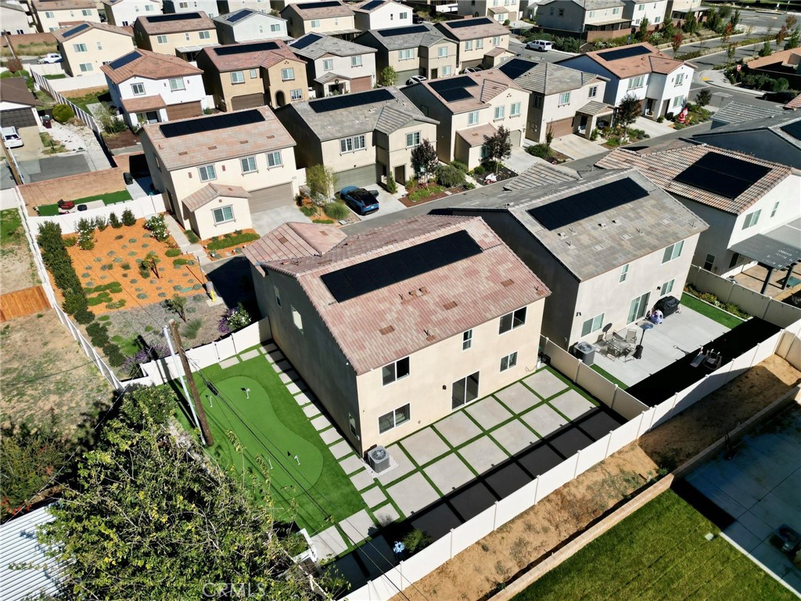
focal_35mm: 24
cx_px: 400
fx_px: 555
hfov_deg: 71.6
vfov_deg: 56.8
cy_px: 300
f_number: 1.7
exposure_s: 1/5000
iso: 140
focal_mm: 6.72
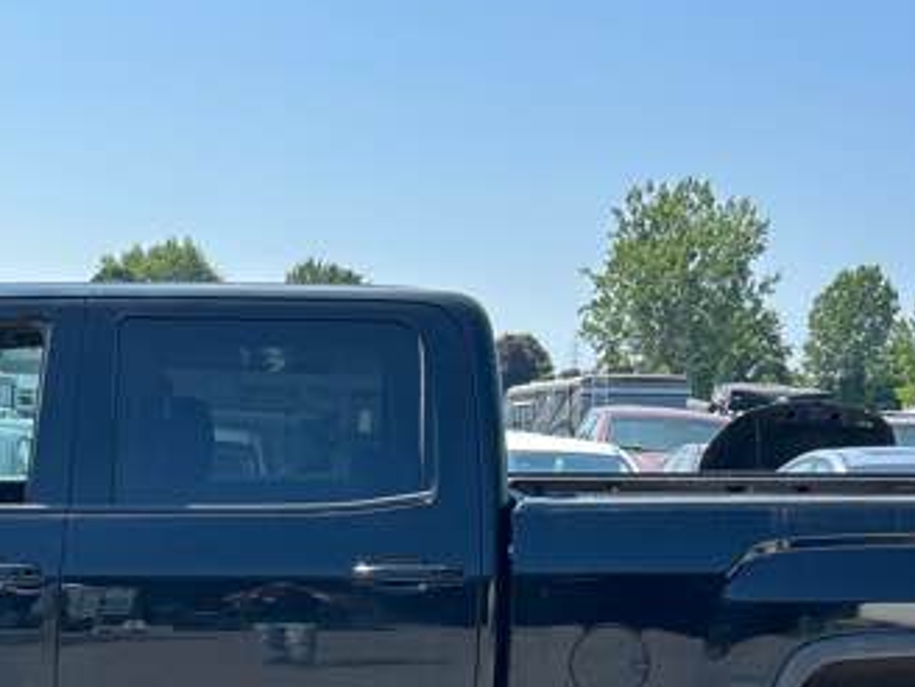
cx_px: 257
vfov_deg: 21.2
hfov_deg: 28.6
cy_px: 677
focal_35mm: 67
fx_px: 1771
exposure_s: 1/1159
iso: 50
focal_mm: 5.7
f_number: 1.5
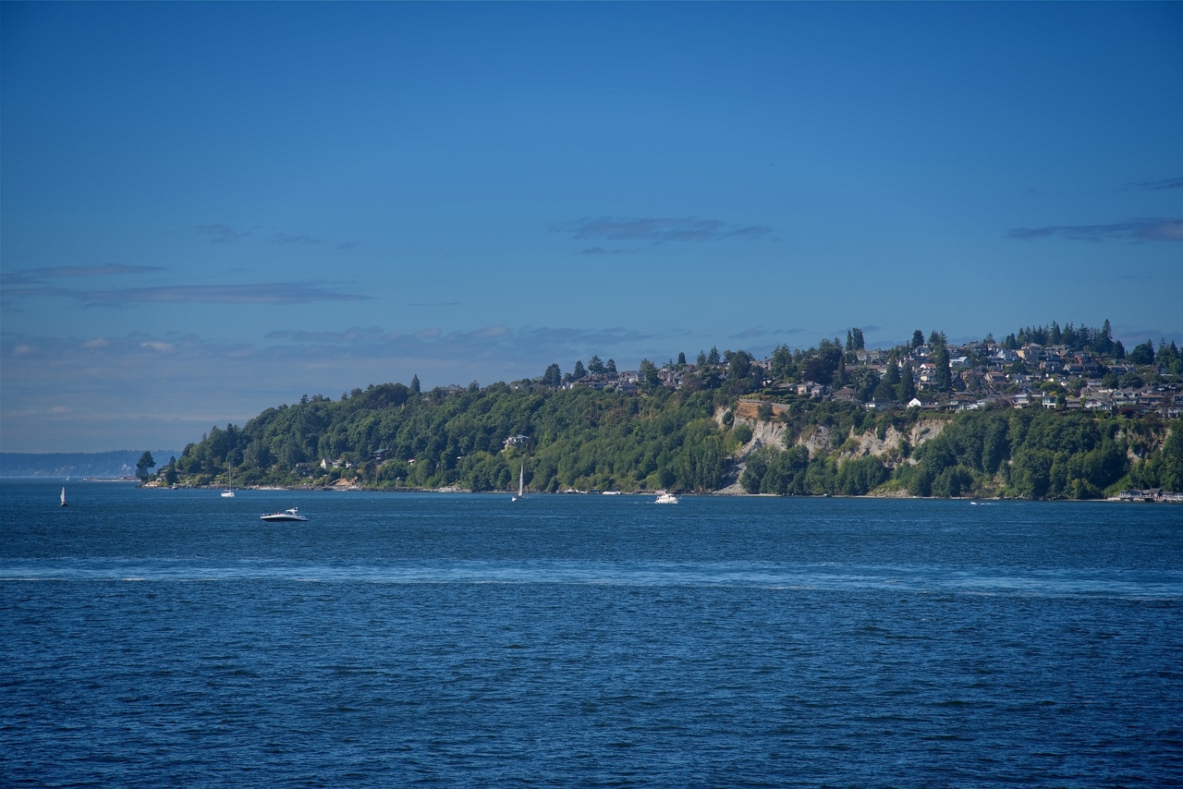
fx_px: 3944
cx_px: 592
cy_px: 394
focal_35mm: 120
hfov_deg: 17.1
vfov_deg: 11.4
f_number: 9
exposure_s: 1/320
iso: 100
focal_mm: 120
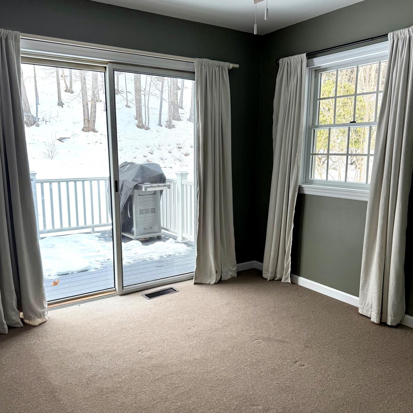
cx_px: 203
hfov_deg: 55.6
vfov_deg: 55.6
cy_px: 222
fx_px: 391
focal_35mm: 29
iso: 64
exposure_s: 1/209
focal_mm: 6.76
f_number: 1.78
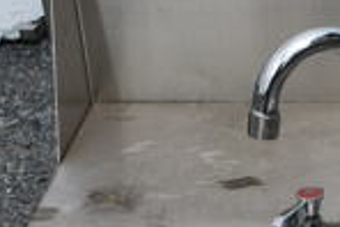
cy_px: 351
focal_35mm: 111
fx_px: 1049
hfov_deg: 17.8
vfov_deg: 11.8
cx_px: 363
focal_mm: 18
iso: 100
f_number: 10
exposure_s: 1/400
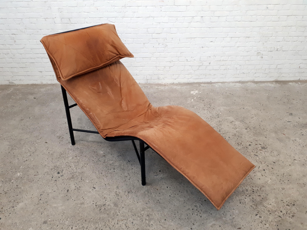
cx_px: 154
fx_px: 239
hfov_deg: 65.3
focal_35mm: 27
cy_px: 115
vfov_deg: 51.4
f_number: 1.9
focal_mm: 3.6
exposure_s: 1/25
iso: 200
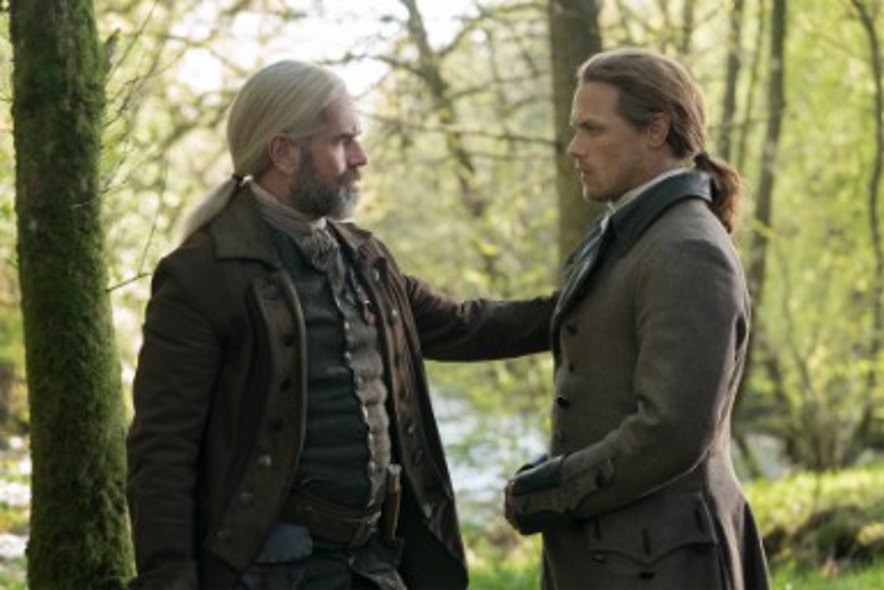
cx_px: 442
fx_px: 1867
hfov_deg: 26.6
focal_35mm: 76
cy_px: 295
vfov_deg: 18.0
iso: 1000
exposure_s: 1/320
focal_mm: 76
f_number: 3.5
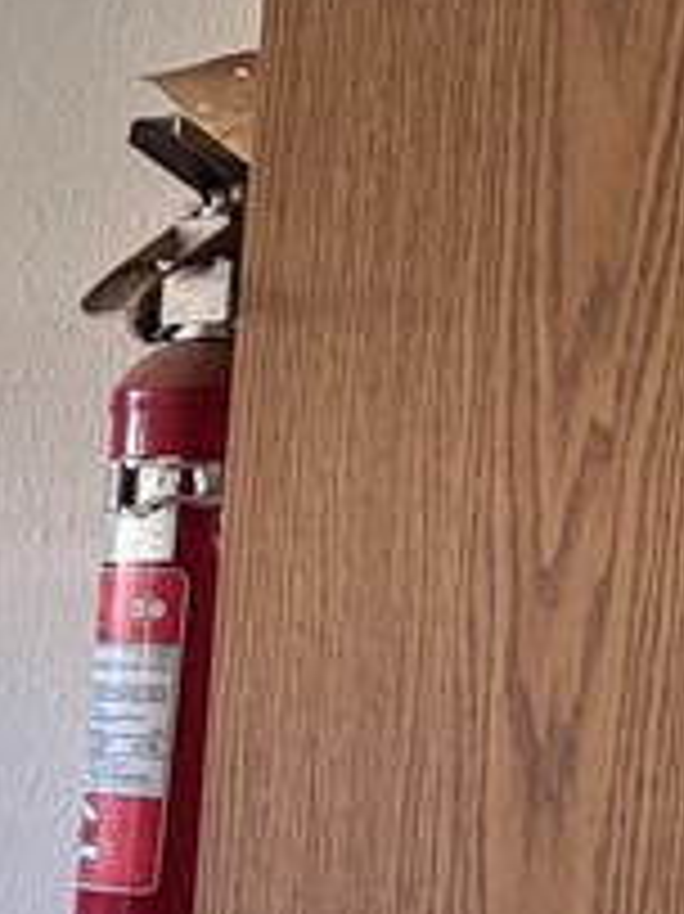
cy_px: 1198
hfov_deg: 9.7
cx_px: -1098
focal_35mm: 131
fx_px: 3455
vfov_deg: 14.4
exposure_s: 1/60
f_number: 1.6
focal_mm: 5.96
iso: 160
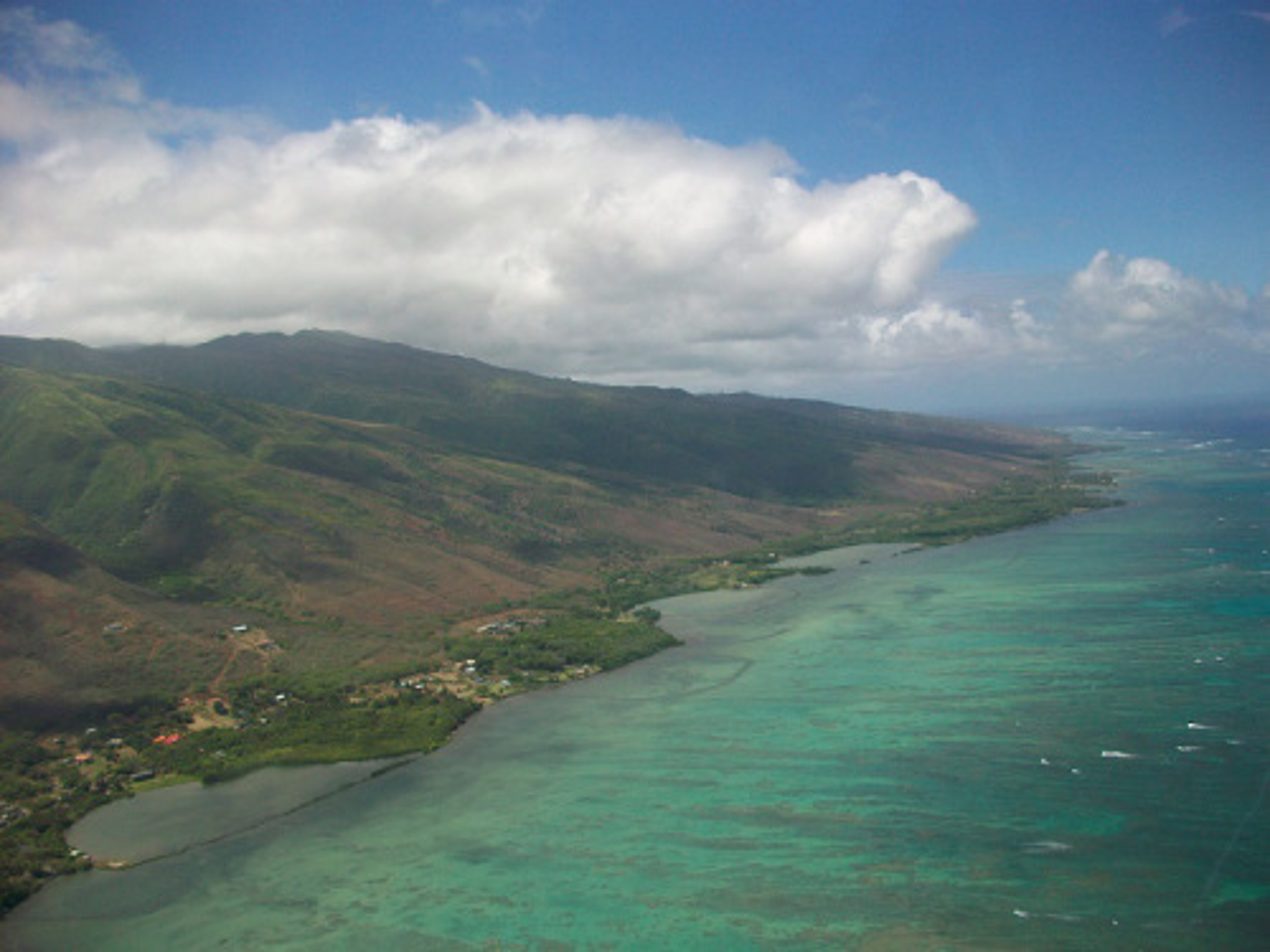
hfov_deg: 56.8
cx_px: 635
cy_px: 476
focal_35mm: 32
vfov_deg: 44.2
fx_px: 1174
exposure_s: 1/640
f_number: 2.8
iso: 64
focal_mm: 5.7
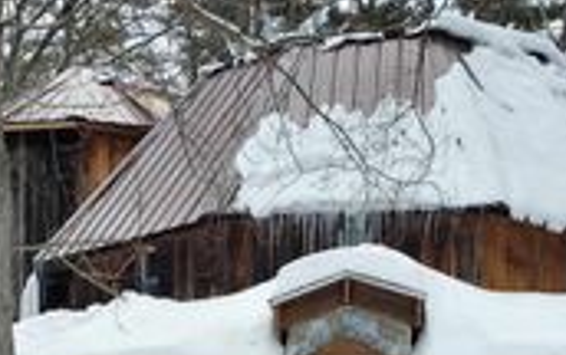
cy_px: 488
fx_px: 1236
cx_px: 257
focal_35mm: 80
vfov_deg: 15.4
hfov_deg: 25.8
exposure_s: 1/500
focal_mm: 4.3
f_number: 2.4
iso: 50
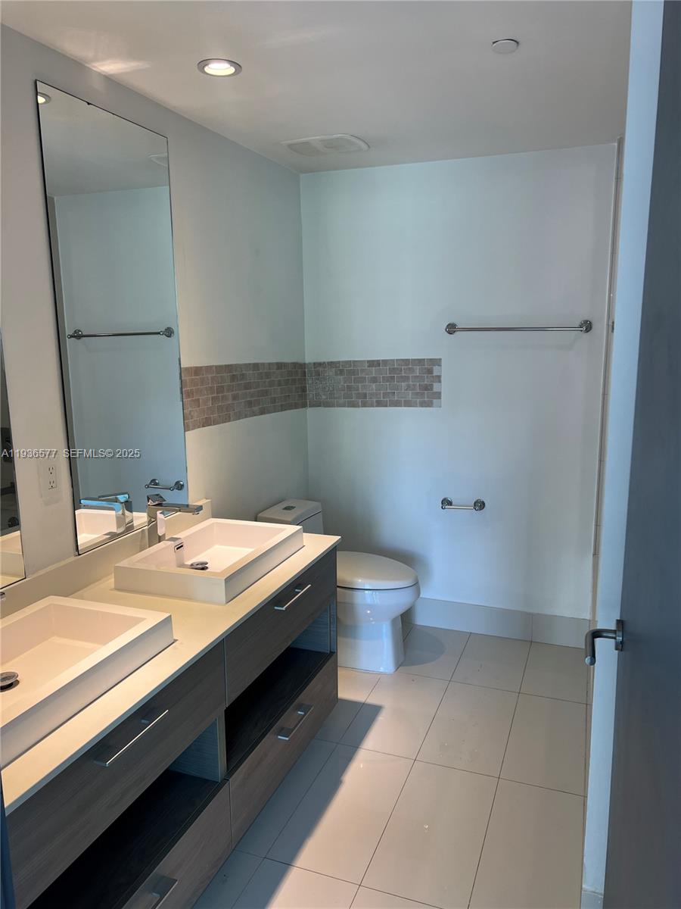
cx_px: 340
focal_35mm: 26
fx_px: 682
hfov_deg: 53.1
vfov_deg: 67.3
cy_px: 454
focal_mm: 5.7
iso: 50
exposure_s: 1/120
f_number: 1.5
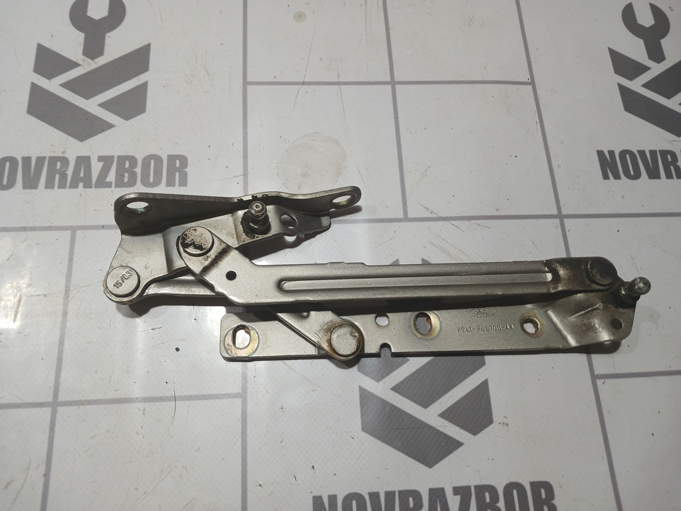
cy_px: 256
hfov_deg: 65.3
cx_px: 340
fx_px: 531
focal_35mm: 27
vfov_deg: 51.4
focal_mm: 4
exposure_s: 1/50
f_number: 1.8
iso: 50
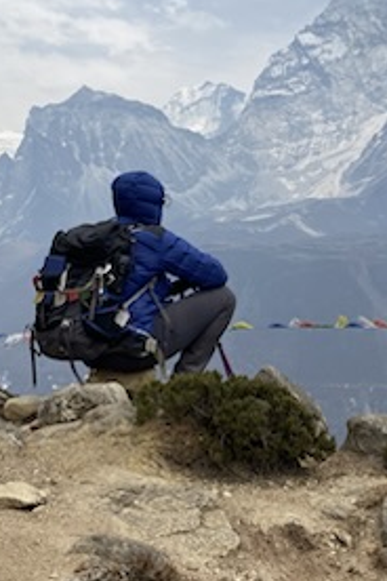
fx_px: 790
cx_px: 276
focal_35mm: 49
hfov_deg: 27.3
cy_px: 206
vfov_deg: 40.0
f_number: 1.8
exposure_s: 1/5236
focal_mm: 4.25
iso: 32
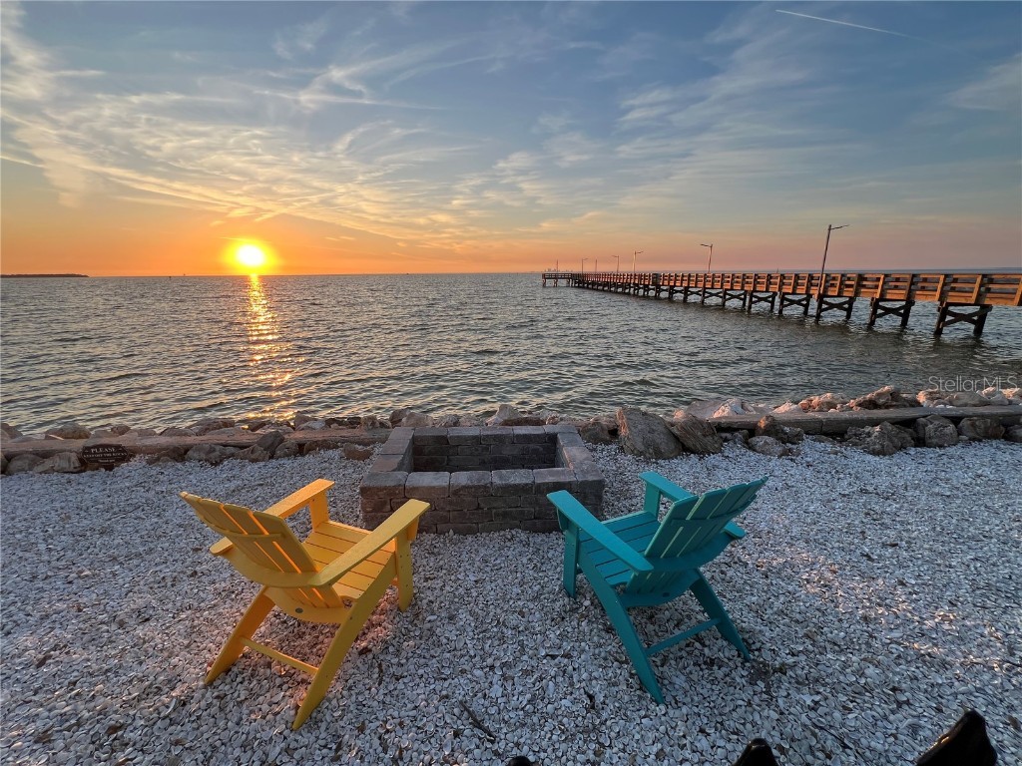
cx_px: 511
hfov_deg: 106.2
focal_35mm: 13
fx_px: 384
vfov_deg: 89.9
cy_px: 383
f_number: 1.8
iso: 32
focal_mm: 1.57
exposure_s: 1/388
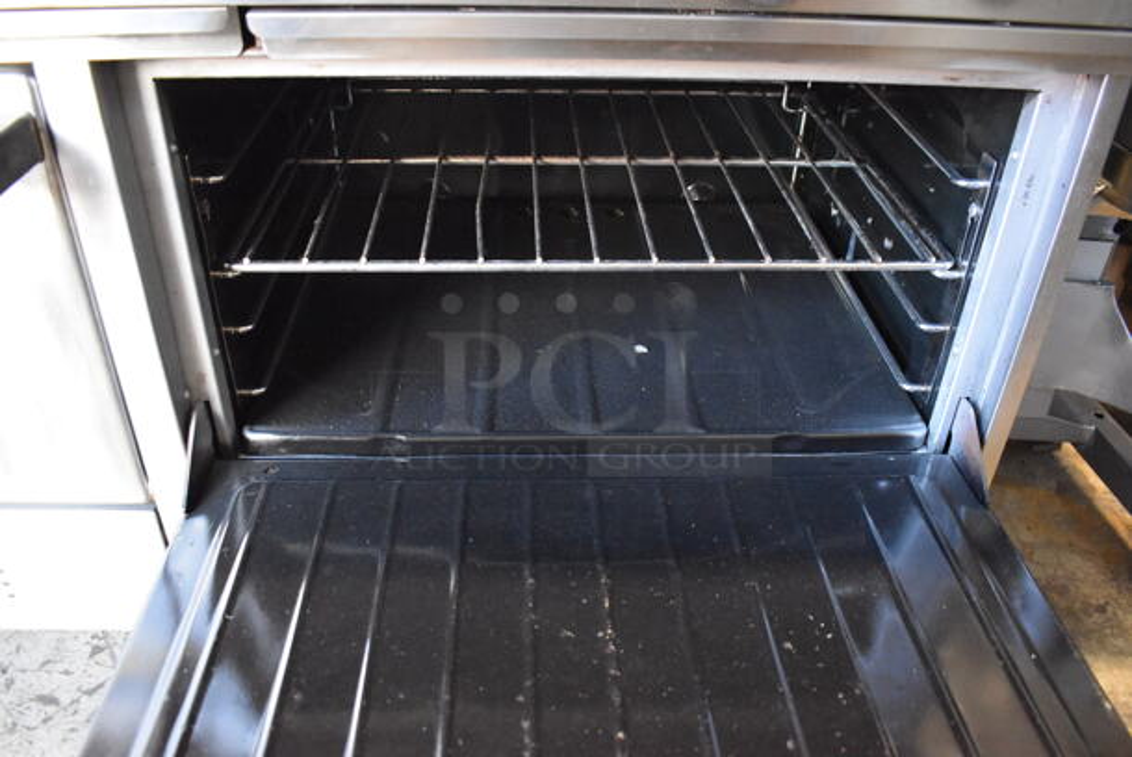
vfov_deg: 43.7
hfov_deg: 61.9
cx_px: 566
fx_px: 944
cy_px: 378
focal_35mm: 30
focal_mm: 20
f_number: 3.5
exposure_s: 1/125
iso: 7200
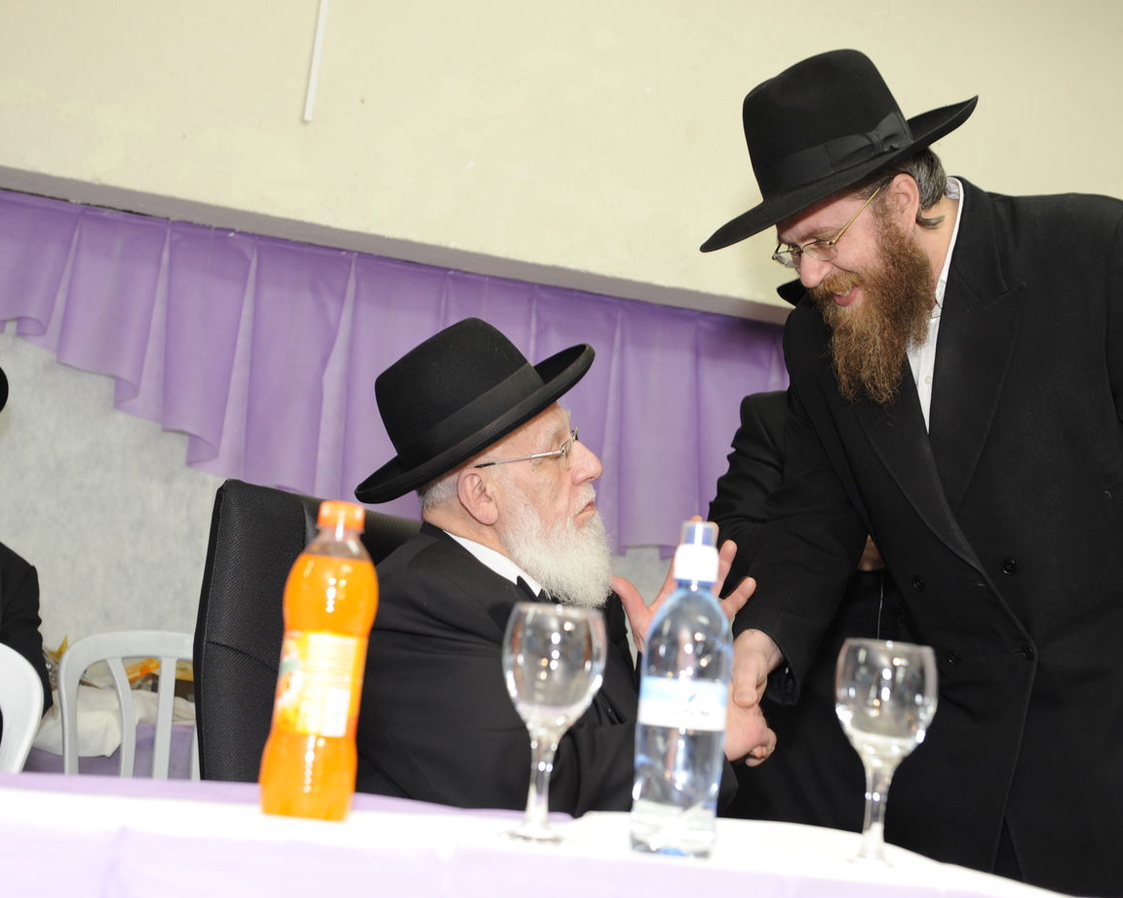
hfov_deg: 33.0
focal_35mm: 57
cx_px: 595
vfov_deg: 26.7
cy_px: 446
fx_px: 1894
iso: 800
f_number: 4.5
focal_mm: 50
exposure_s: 1/100
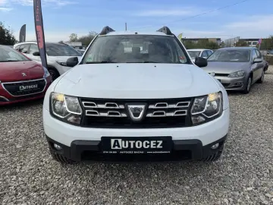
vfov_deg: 56.8
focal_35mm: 24
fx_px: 189
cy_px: 102
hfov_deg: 71.6
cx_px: 136
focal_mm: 6.76
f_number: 1.78
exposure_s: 1/2959
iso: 80
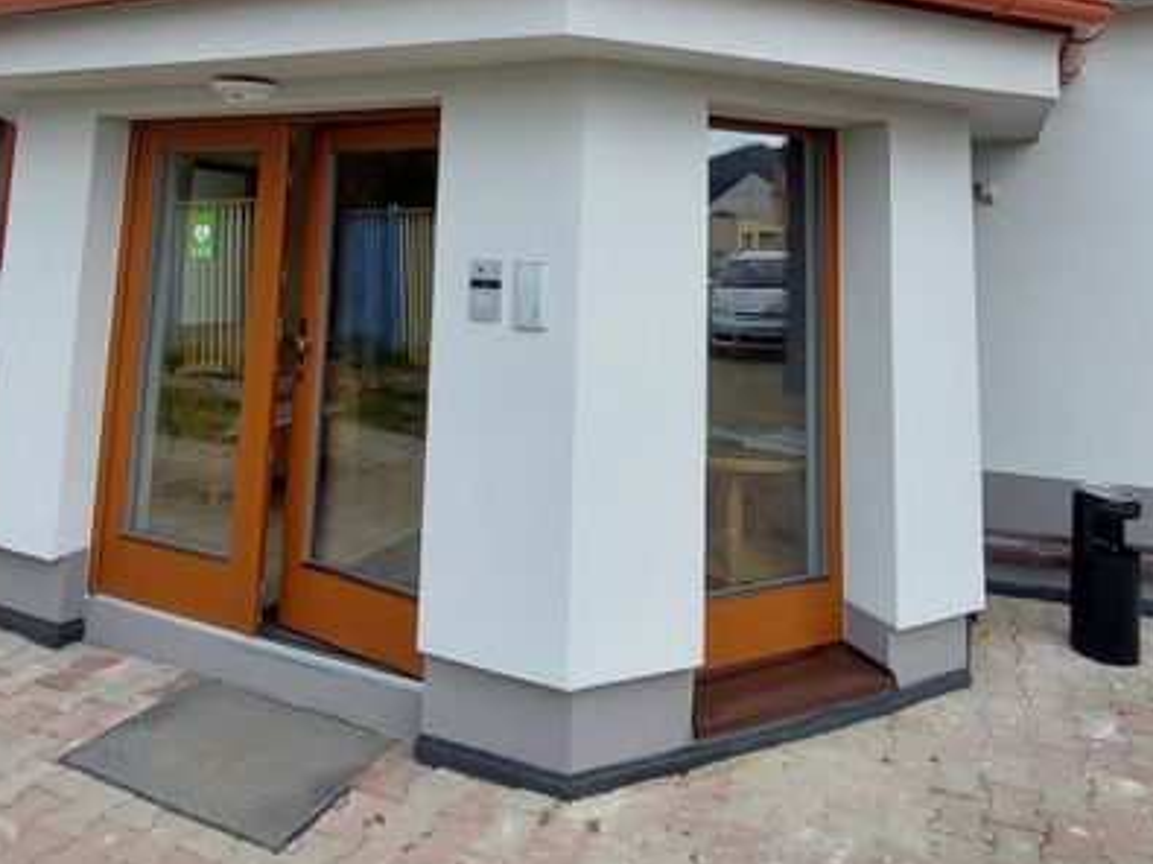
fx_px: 832
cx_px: 560
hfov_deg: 69.4
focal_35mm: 25
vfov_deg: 50.1
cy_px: 123
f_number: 2.2
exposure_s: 1/250
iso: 50
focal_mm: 1.74
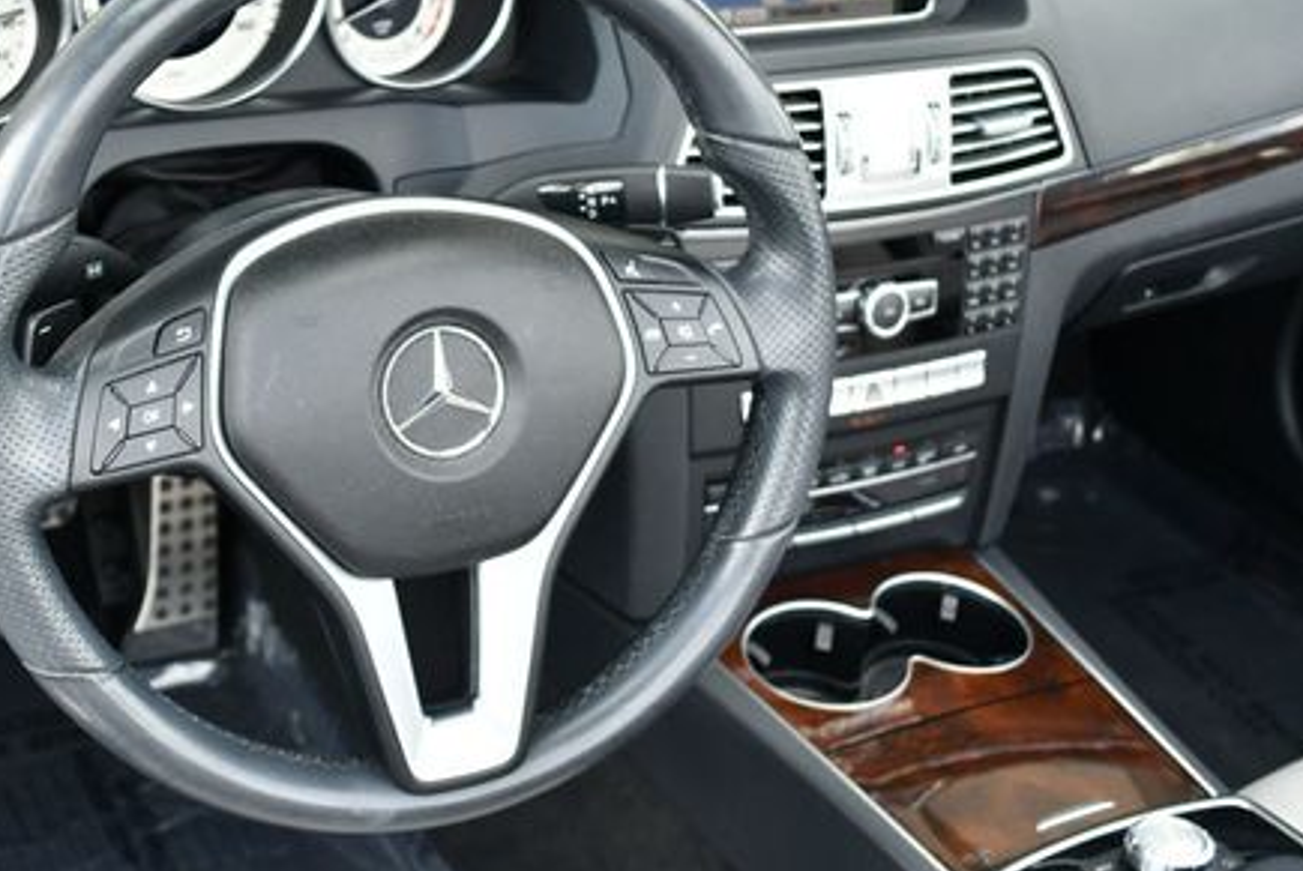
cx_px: 413
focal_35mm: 53
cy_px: 341
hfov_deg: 37.0
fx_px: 1920
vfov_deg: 25.5
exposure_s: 1/250
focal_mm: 18
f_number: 3.5
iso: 400
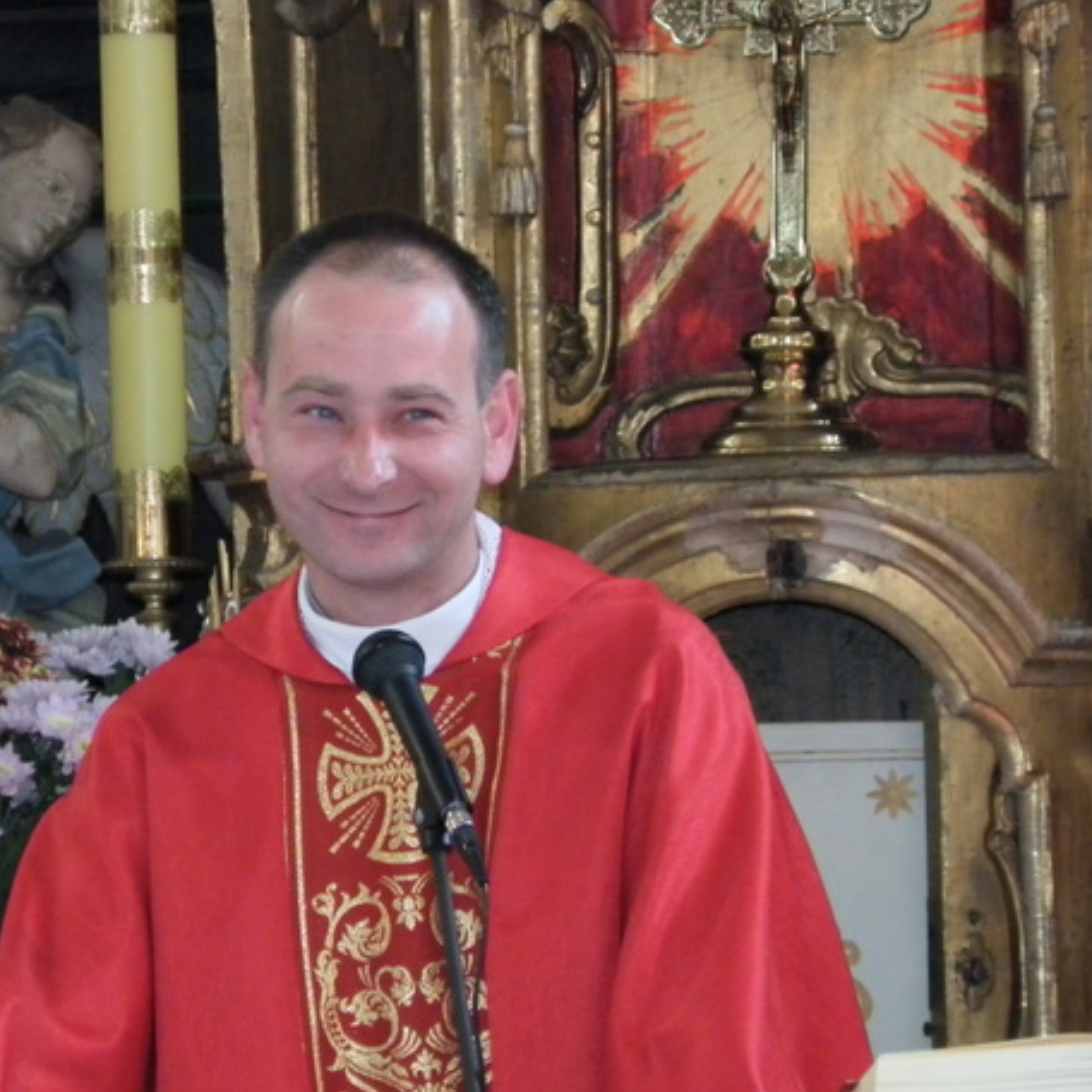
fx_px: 12385
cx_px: 422
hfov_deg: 5.0
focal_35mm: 347
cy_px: 550
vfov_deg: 5.0
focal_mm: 49.7
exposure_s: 1/60
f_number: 4.5
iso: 320
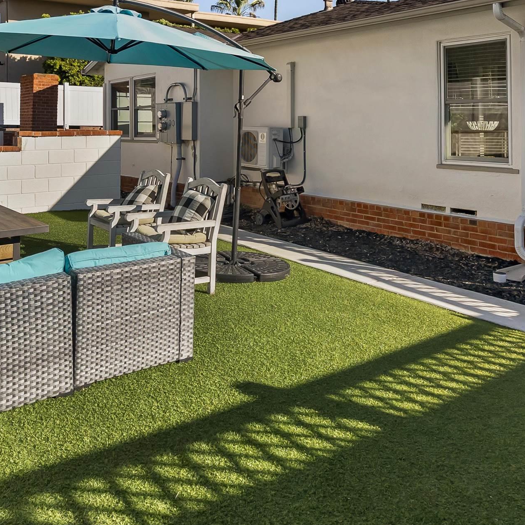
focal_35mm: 33
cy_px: 113
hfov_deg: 49.0
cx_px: 183
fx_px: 566
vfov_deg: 47.3
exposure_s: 1/800
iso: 500
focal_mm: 16
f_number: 8
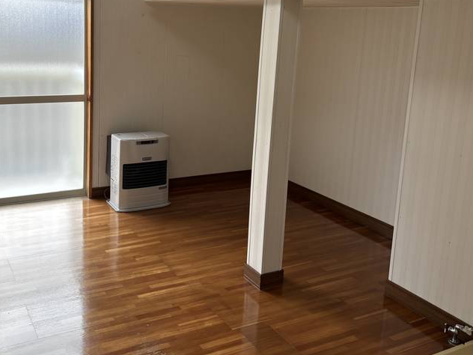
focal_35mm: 37
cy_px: 117
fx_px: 506
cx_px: 166
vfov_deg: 38.2
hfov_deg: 49.4
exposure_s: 1/452
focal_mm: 5.96
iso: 50
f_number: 1.6
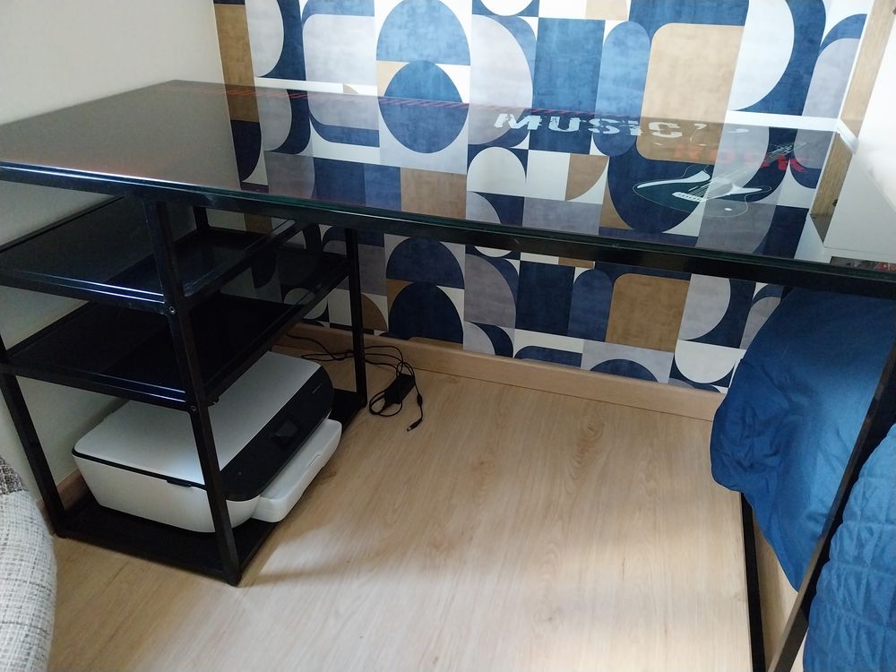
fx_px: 673
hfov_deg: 67.3
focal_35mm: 26
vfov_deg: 53.1
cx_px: 448
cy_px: 336
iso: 1000
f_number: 1.8
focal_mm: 4
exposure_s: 1/25
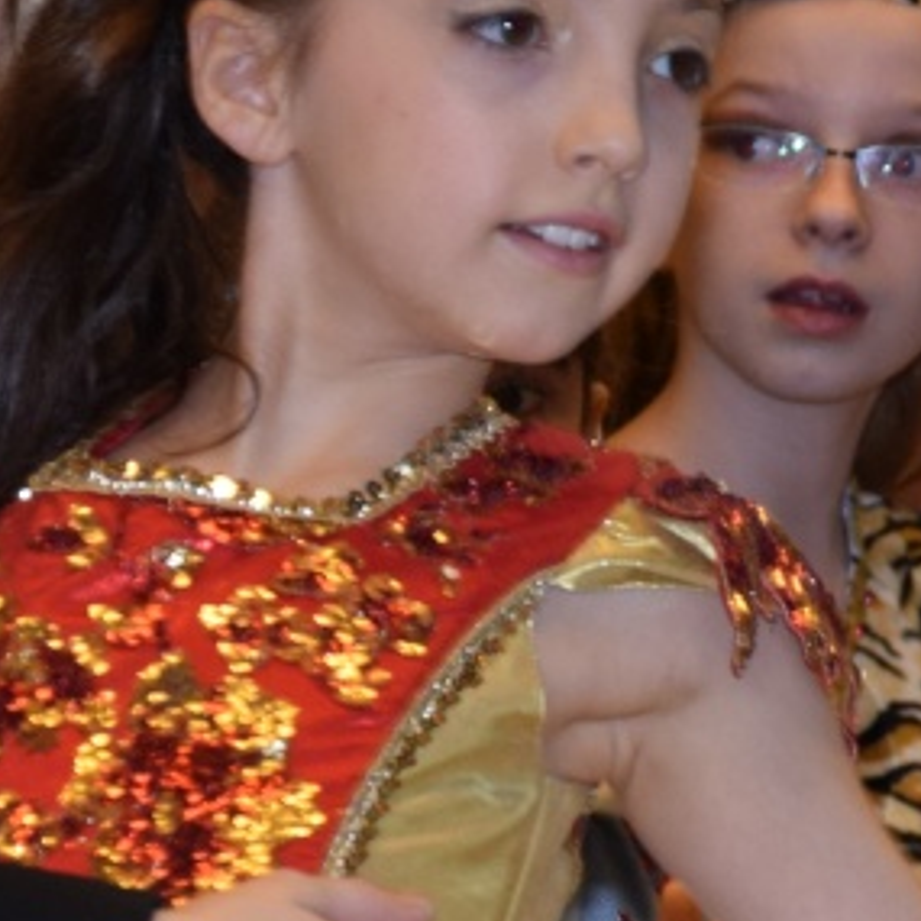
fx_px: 21402
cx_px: -42
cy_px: 701
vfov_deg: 2.5
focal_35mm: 711
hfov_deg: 2.5
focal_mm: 98
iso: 400
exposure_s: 1/60
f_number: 5.6
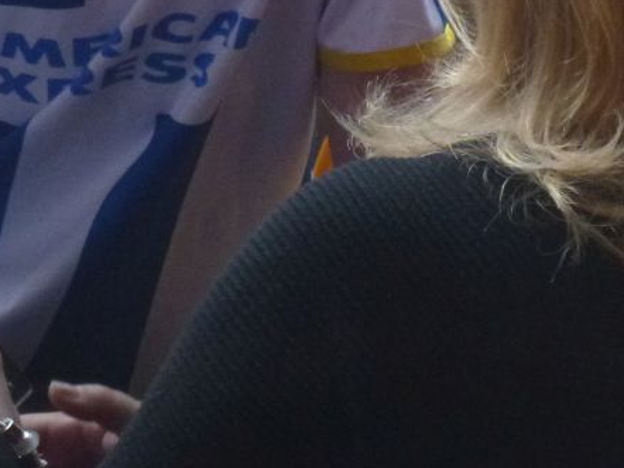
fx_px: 5531
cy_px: 44
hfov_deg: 6.4
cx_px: 568
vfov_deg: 4.8
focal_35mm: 307
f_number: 5.1
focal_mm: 20.2
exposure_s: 1/250
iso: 400
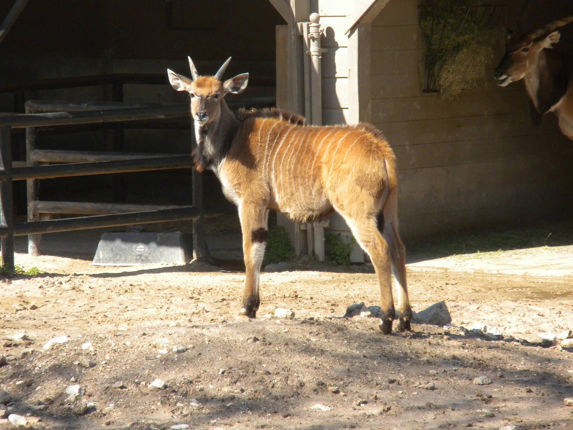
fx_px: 4304
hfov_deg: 7.6
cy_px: 215
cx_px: 286
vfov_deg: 5.7
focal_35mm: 260
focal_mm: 46.2
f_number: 5.3
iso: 213
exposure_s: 1/569
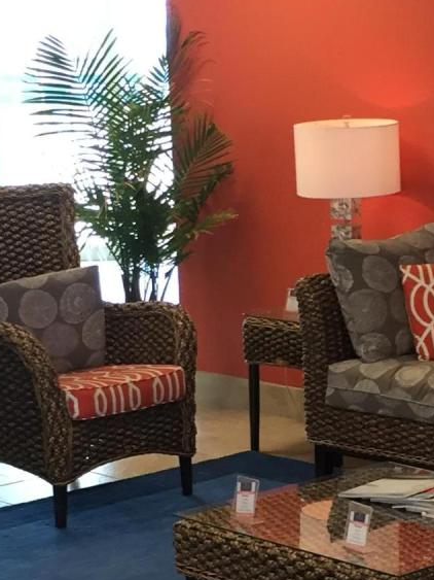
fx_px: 1722
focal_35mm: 103
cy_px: 379
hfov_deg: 14.2
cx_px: 401
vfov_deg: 19.0
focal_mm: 4.15
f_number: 2.2
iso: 32
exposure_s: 1/30
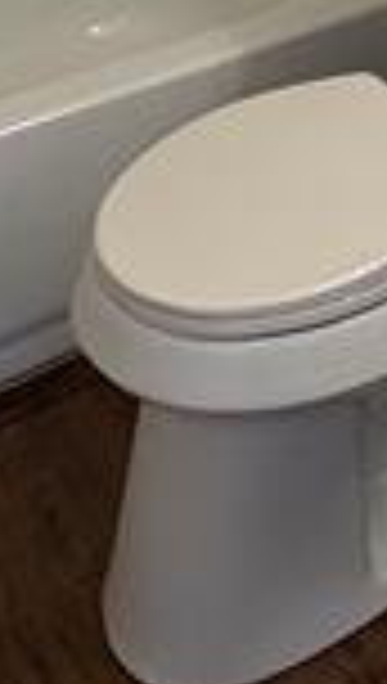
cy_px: -436
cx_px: 531
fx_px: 1399
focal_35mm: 77
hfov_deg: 14.9
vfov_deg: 21.4
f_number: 2.2
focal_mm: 2.22
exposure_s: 1/60
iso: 160
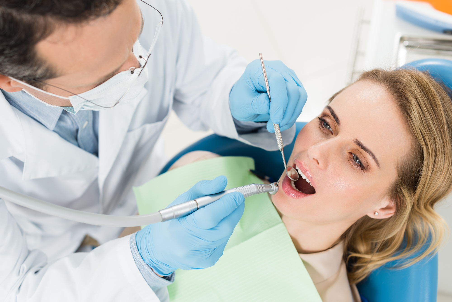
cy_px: 151
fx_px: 628
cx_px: 226
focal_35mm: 50
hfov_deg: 39.6
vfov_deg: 27.0
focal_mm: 50
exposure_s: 1/200
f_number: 3.5
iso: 100
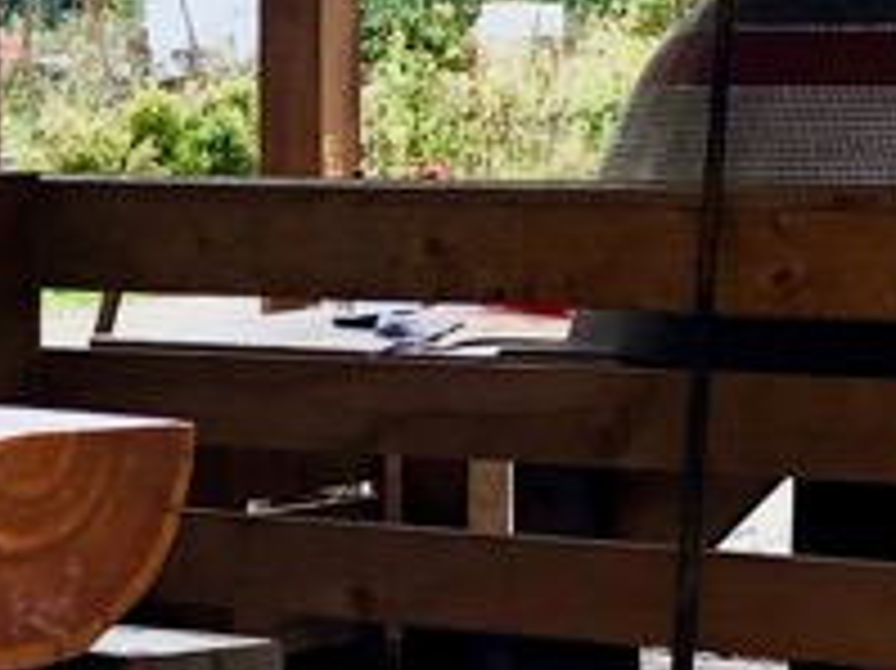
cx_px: -270
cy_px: 706
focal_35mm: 180
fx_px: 4656
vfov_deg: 8.2
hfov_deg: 10.7
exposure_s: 1/120
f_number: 1.8
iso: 50
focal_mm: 3.99
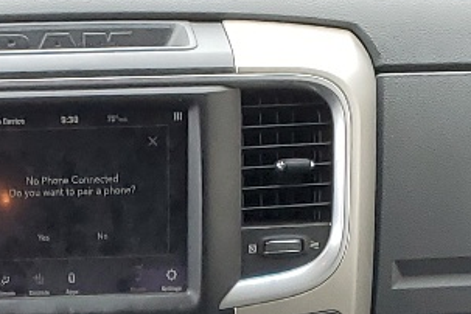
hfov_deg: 14.2
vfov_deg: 8.6
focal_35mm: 143
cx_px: 54
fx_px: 1871
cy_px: 785
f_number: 1.5
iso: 54
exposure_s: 1/120
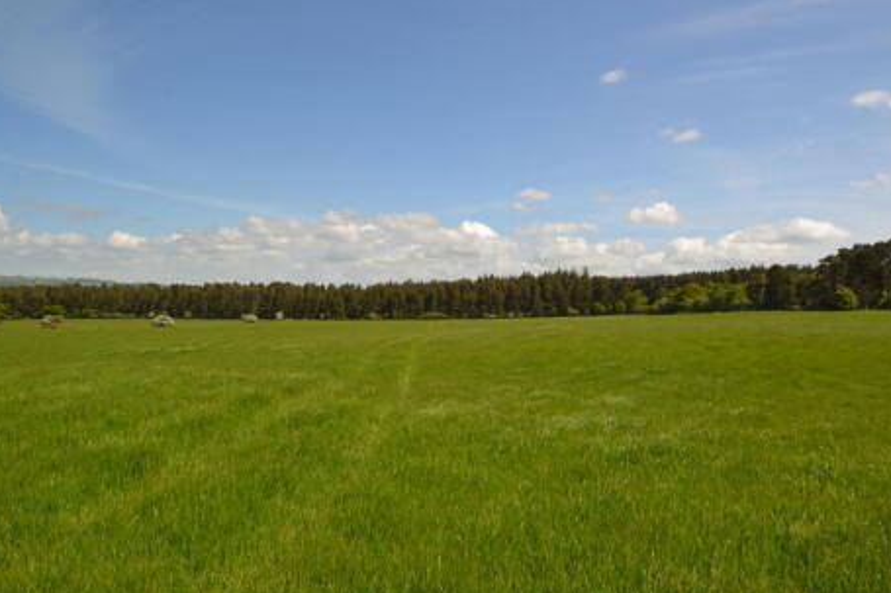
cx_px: 454
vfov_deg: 54.0
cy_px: 302
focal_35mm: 24
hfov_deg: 74.9
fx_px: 582
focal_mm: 15
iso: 100
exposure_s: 1/200
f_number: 9
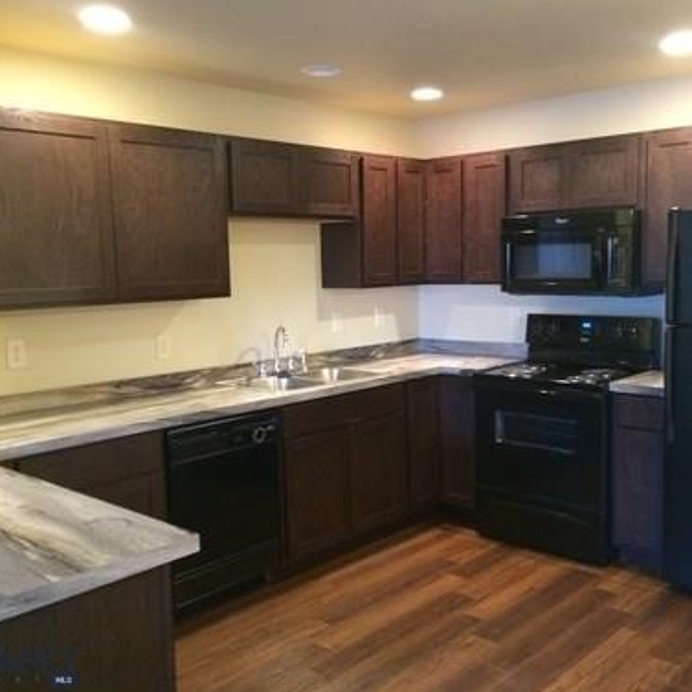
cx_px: 373
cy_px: 347
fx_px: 814
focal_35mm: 36
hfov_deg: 46.0
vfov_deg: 46.0
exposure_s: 1/15
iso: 400
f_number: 2.2
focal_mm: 4.12
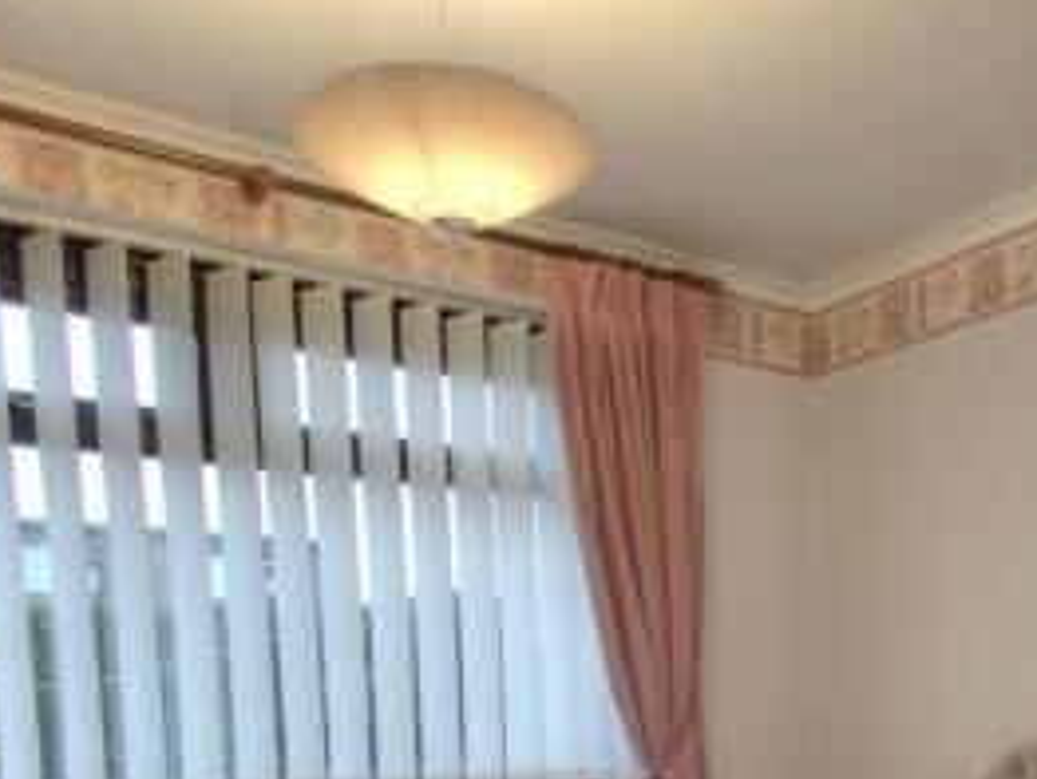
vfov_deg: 34.9
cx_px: 798
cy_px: 828
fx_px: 1079
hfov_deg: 49.0
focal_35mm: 36
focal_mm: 10
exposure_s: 1/10
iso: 400
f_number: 8
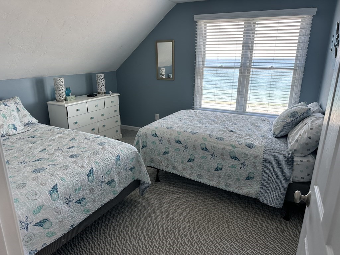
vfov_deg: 56.8
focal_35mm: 24
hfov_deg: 71.6
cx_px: 170
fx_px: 236
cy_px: 128
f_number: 1.78
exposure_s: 1/146
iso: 100
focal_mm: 6.86
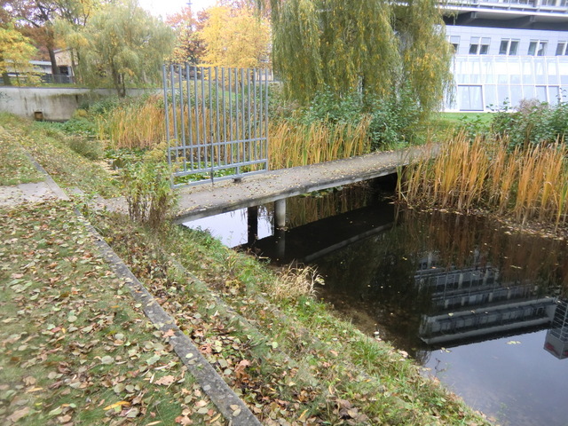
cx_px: 284
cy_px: 213
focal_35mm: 24
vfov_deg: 56.8
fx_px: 394
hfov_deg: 71.6
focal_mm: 4.3
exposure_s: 1/60
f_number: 3.2
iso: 200
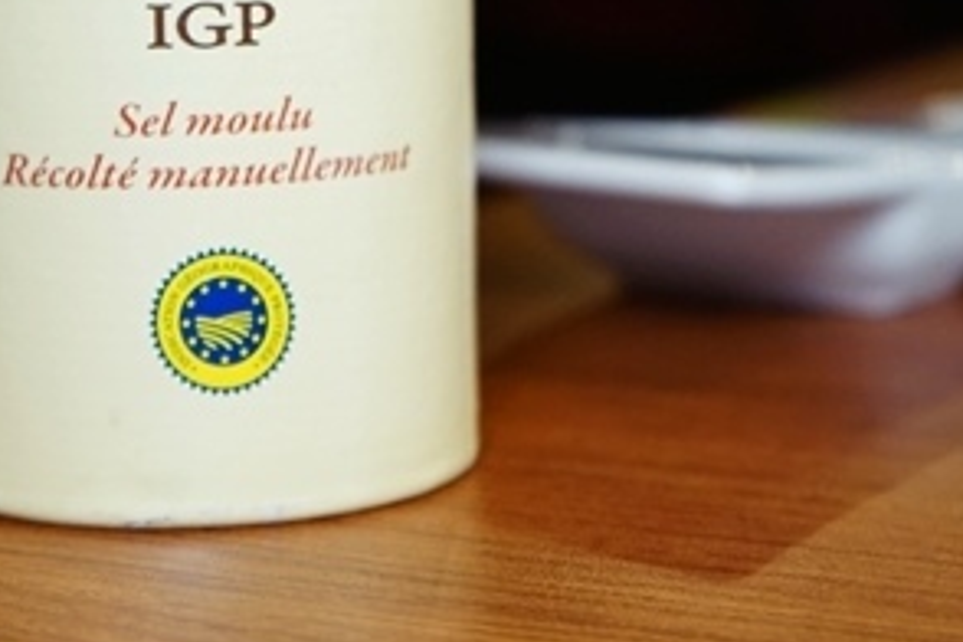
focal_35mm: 117
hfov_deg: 17.4
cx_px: 292
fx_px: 3130
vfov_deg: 11.5
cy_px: -126
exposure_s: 1/60
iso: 1250
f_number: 4.5
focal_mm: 43
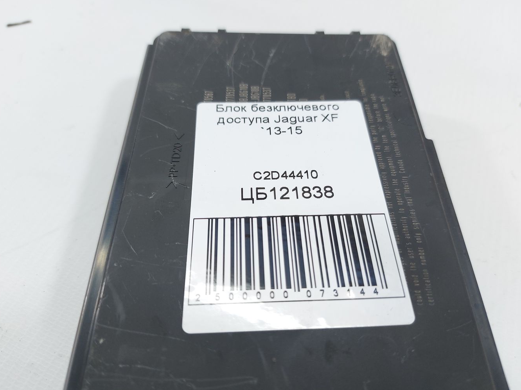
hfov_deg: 69.4
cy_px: 195
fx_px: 376
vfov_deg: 54.9
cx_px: 266
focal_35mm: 25
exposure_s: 1/50
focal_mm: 5.23
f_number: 1.8
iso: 50
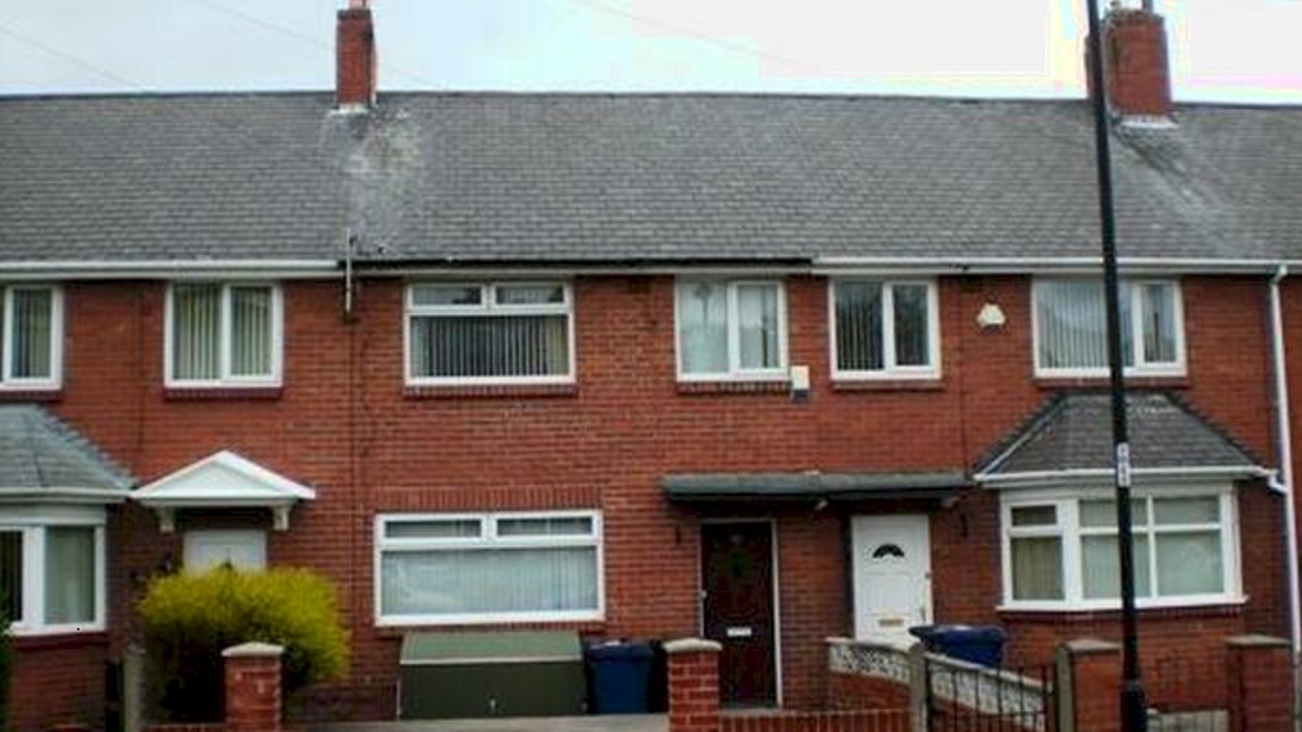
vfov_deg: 28.3
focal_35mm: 42
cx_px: 659
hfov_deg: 48.4
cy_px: 407
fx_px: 1450
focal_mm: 6.3
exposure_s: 1/160
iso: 50
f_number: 3.1
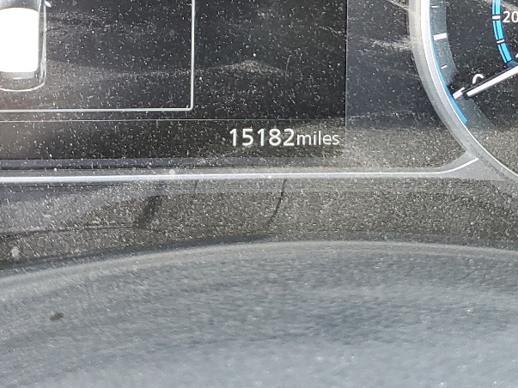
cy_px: 12
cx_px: 259
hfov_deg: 28.2
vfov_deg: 20.7
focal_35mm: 69
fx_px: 1032
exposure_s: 1/50
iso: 114
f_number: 1.5
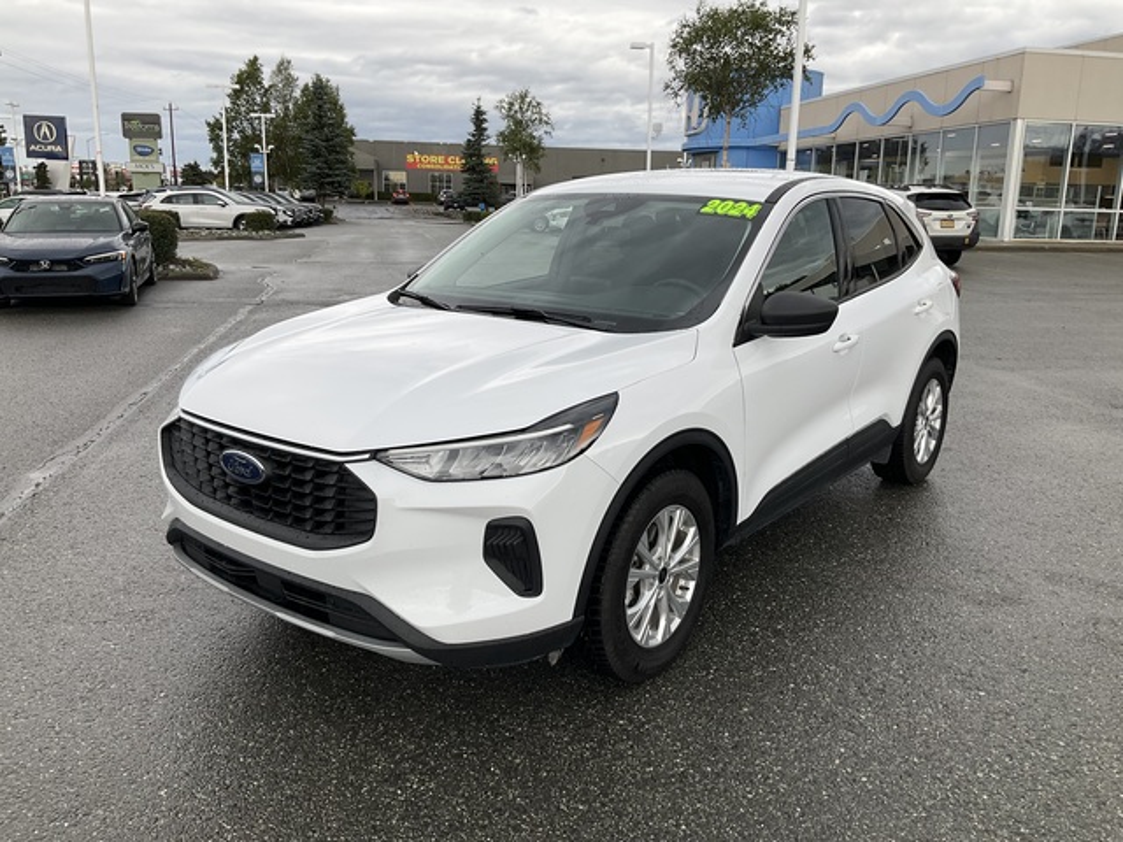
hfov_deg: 61.7
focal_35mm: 29
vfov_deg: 48.2
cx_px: 562
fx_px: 941
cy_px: 421
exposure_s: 1/260
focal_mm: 3
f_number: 1.8
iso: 25
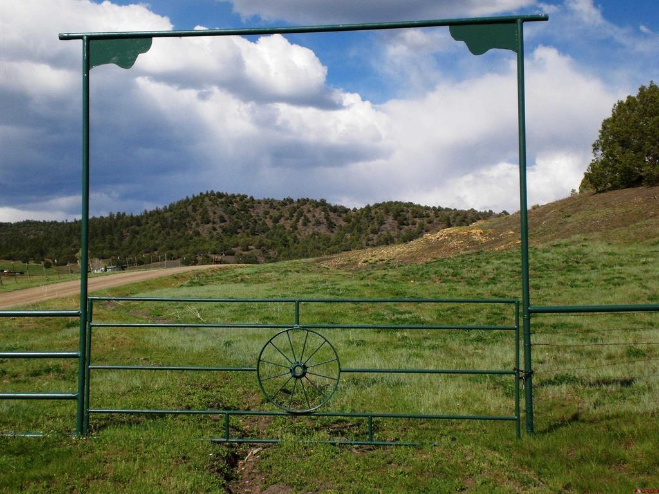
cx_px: 330
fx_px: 971
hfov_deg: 37.5
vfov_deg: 28.6
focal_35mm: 51
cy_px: 247
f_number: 5.1
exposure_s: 1/640
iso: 50
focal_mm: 8.44
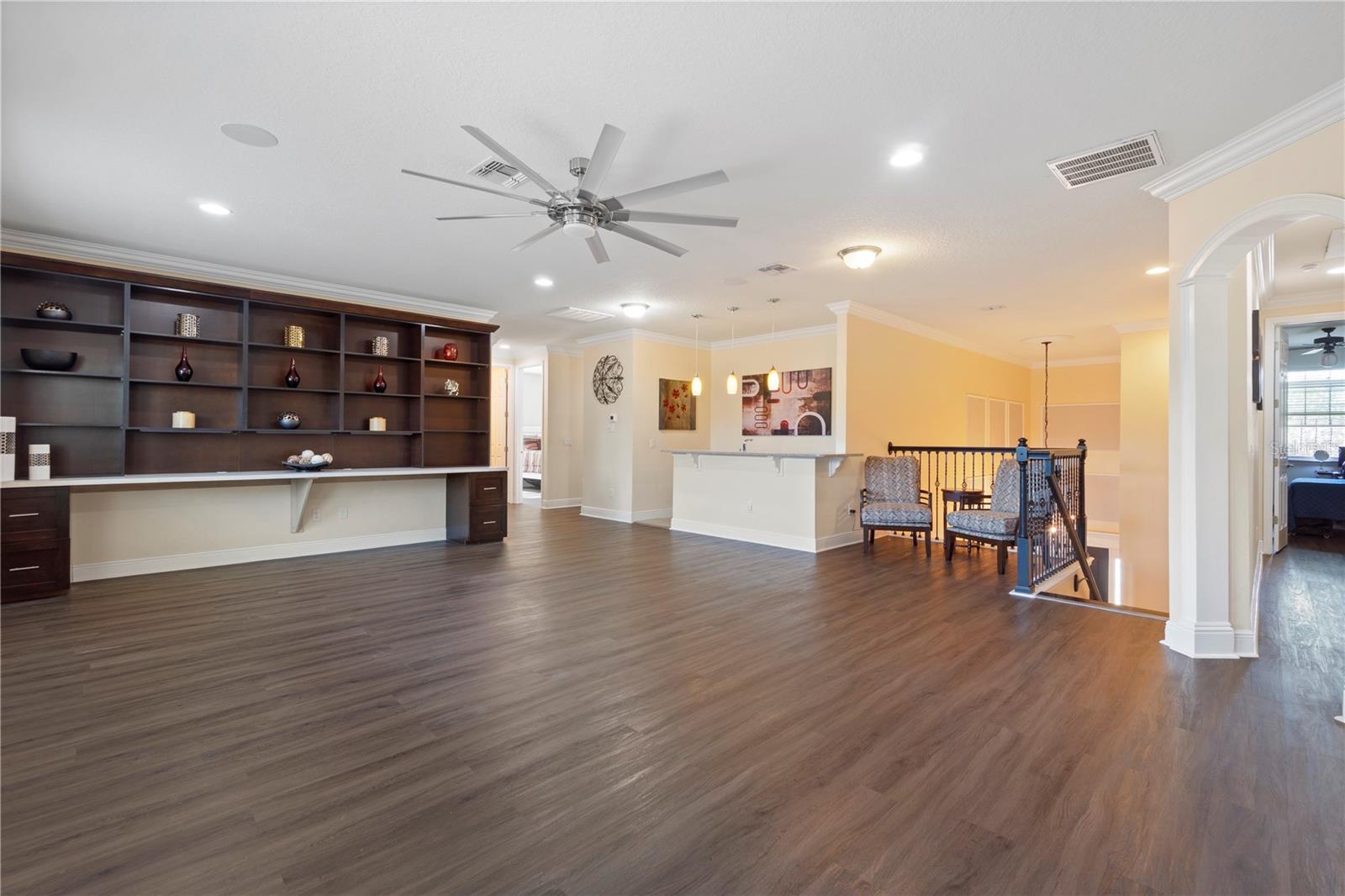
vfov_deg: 77.3
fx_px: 560
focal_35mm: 15
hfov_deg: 100.4
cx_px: 672
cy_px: 448
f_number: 8
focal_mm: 10
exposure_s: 3.2
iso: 100
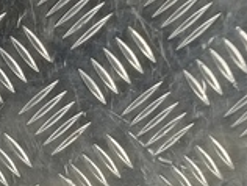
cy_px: 581
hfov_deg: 9.6
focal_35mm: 149
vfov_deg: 8.3
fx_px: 1065
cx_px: -542
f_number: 1.6
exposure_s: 1/50
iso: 139
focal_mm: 4.11
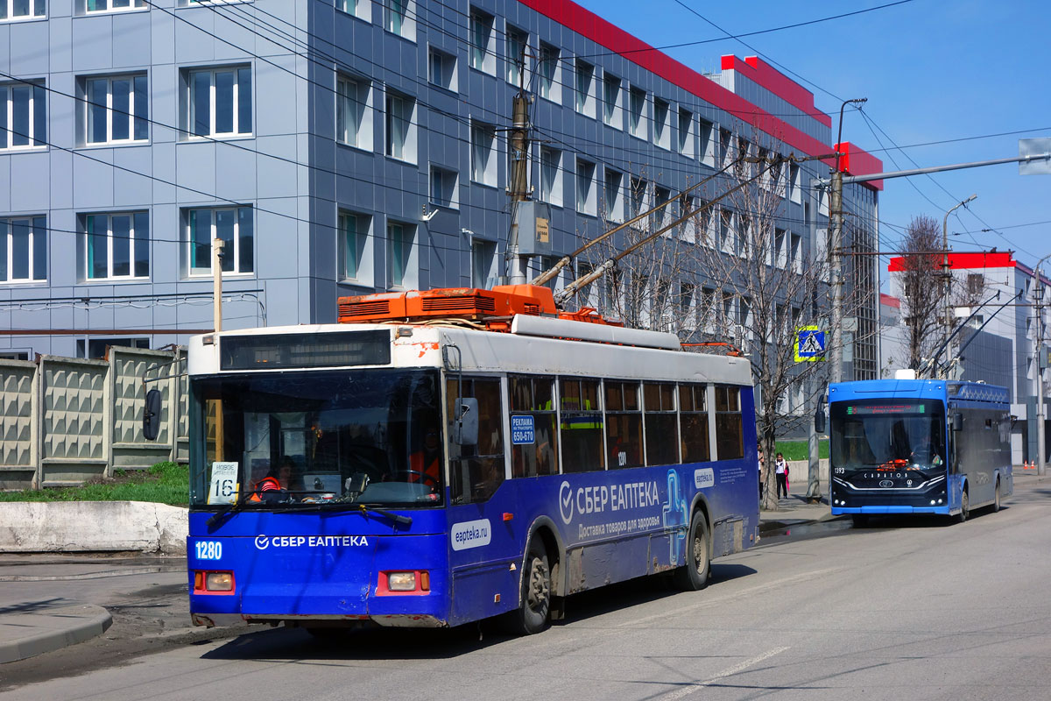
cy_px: 350
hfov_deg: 28.5
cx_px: 526
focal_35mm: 71
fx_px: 2073
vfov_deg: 19.2
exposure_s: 1/500
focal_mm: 26.26
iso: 125
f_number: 8
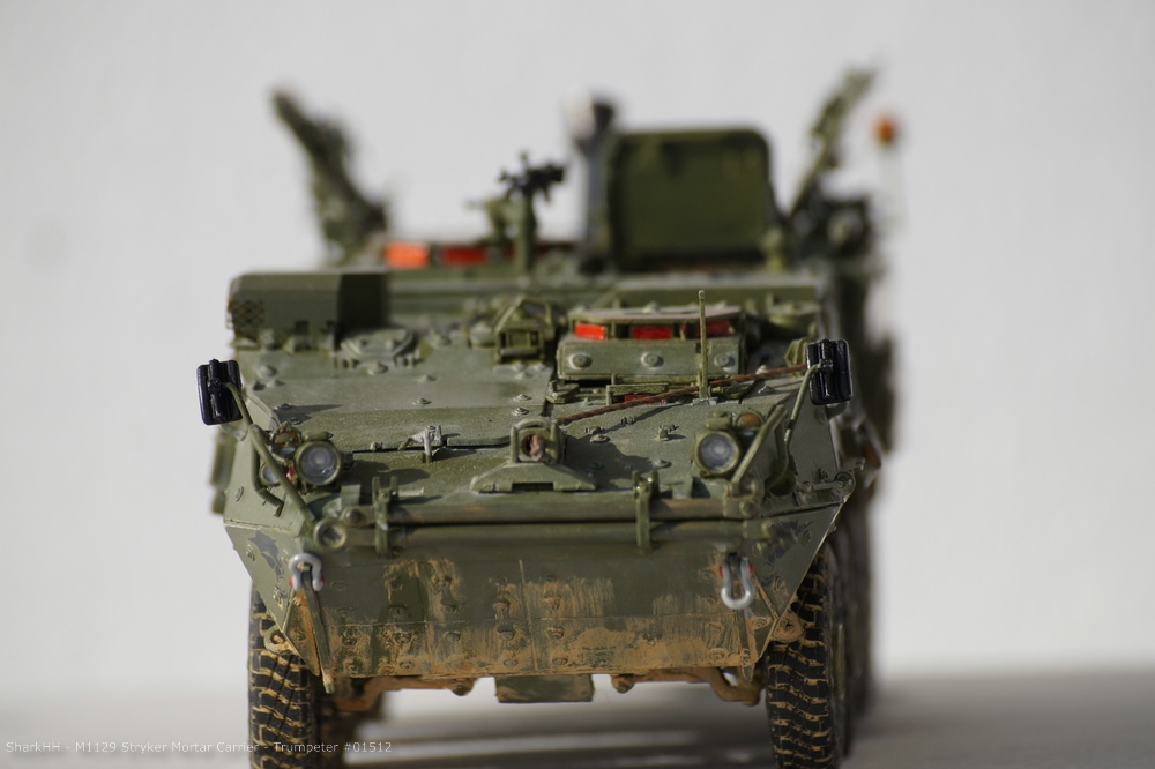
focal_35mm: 270
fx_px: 8659
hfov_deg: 7.6
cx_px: 578
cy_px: 384
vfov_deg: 5.1
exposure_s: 1/640
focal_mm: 180
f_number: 6.3
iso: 100
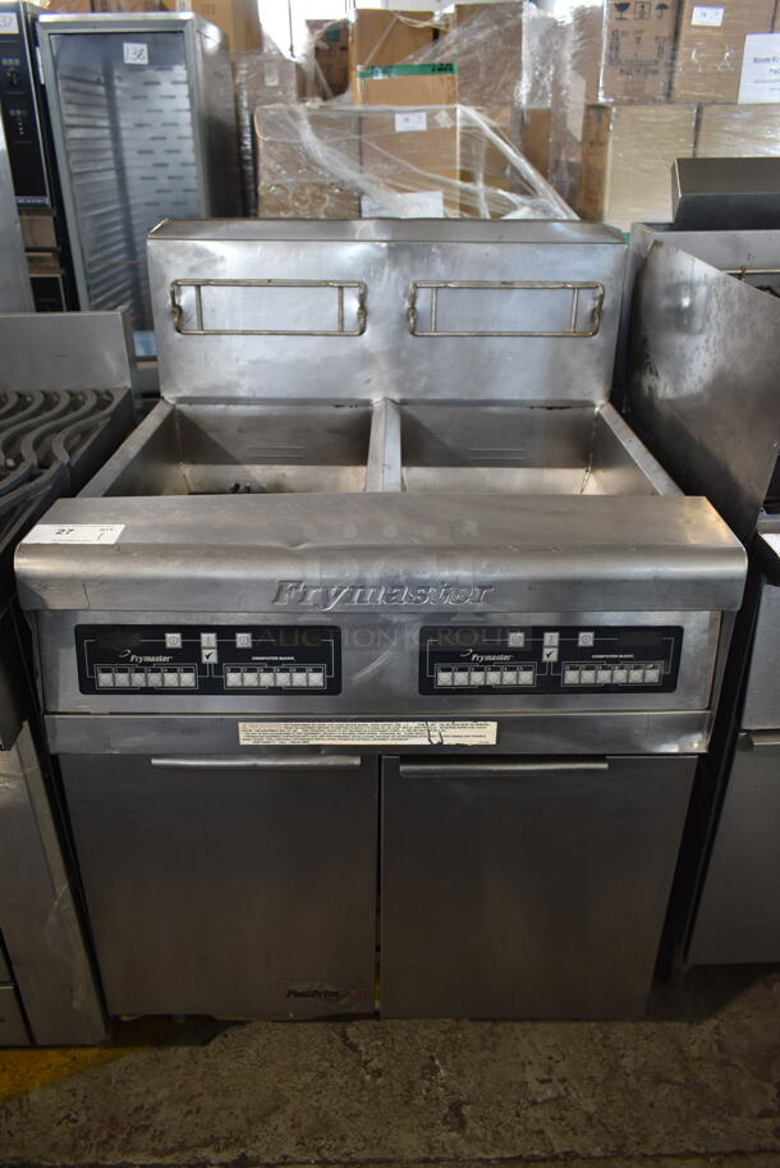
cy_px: 584
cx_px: 390
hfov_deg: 48.0
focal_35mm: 27
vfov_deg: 67.3
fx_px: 876
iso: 560
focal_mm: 18
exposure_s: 1/30
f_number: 3.5
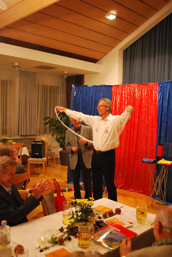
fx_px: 257
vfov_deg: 53.1
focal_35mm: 36
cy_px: 128
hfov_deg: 36.9
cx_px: 86
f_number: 4.2
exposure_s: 1/30
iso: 1400
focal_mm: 24
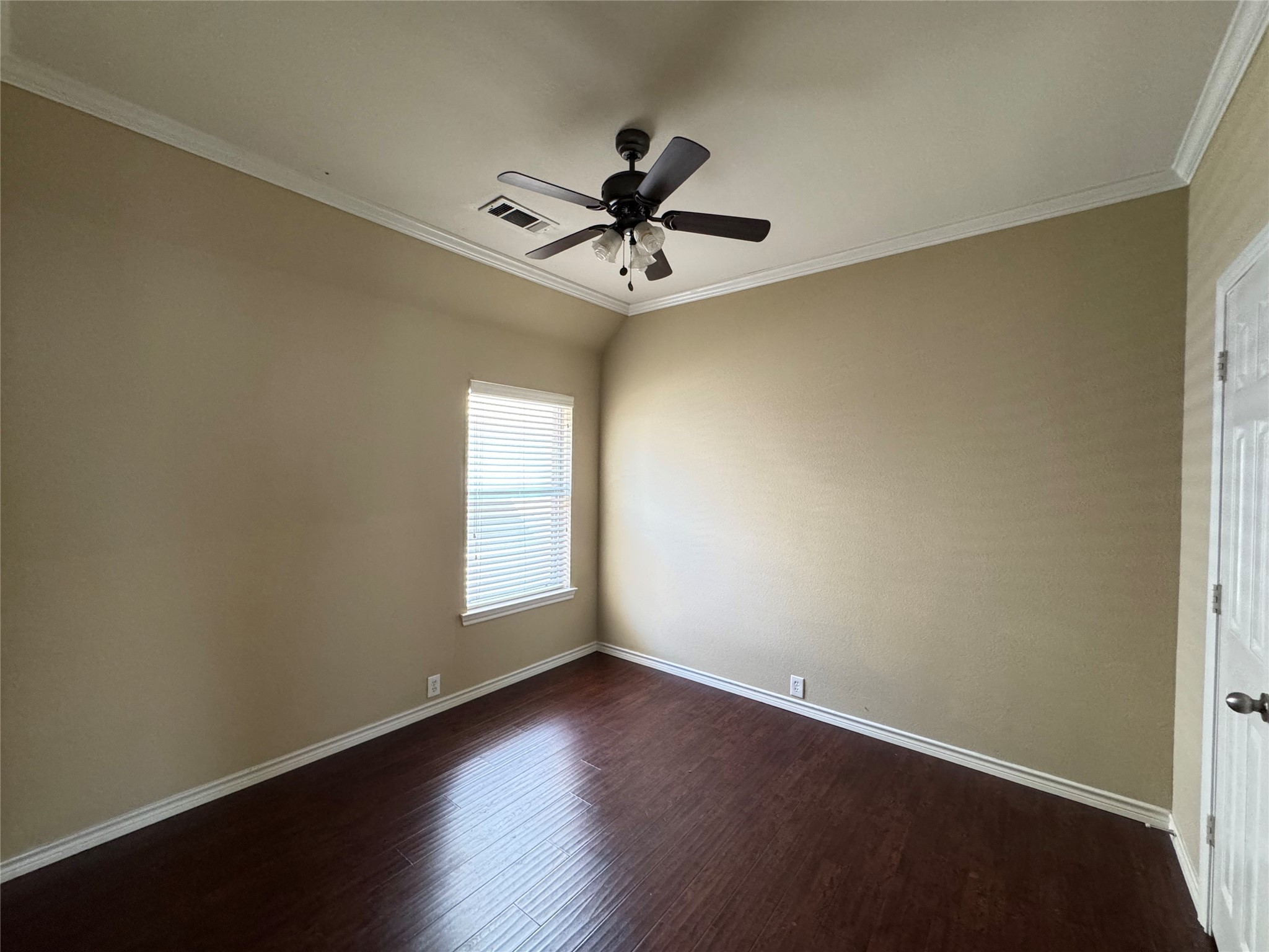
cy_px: 476
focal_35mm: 14
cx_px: 634
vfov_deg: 85.7
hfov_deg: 102.1
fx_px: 513
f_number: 2.2
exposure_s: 1/60
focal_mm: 2.22
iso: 400
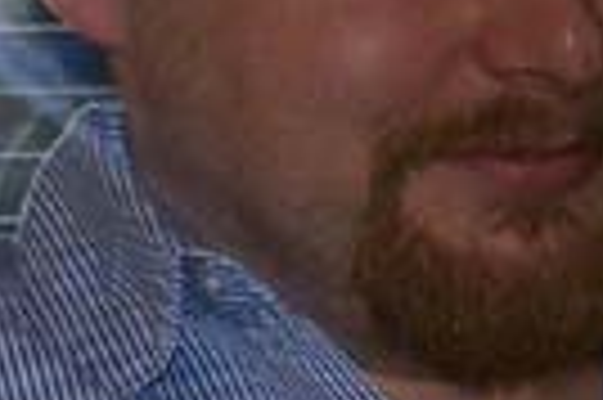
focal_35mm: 448
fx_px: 7495
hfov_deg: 4.6
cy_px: 506
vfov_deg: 3.1
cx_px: 999
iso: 400
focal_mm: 50
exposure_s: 1/80
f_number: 5.6
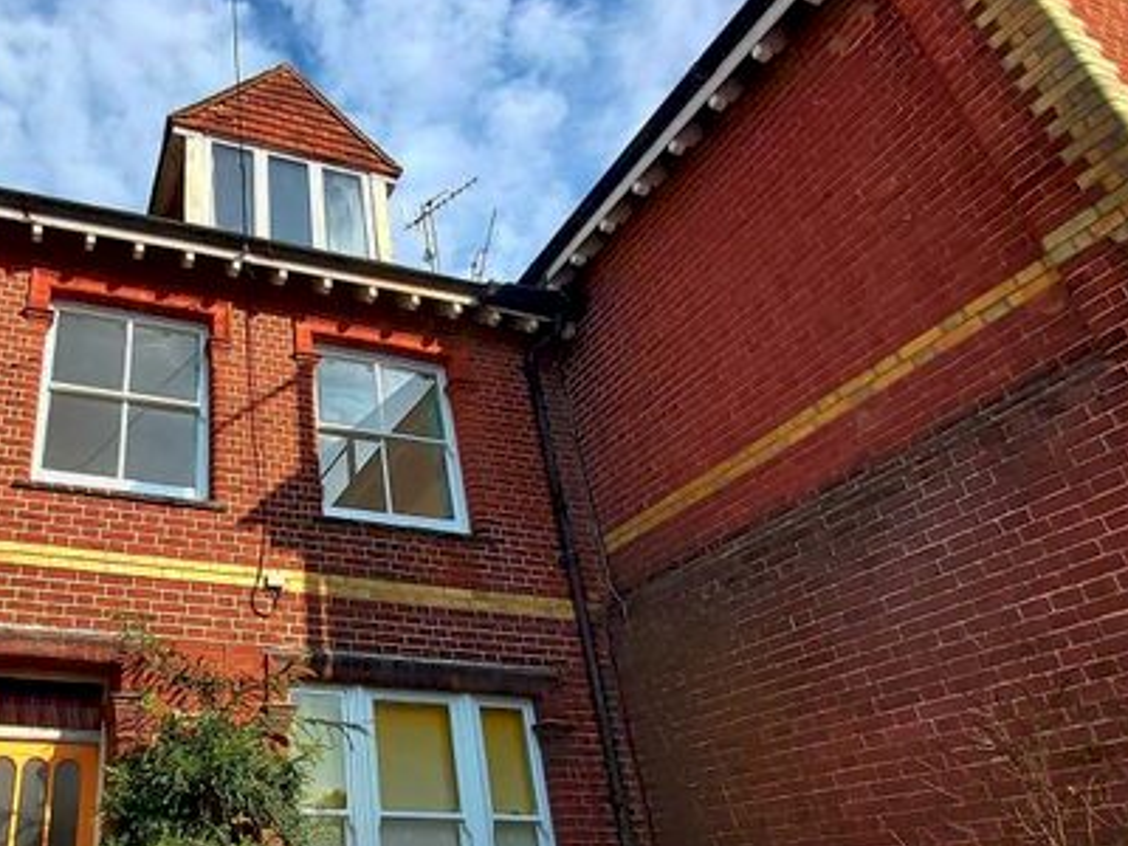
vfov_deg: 63.2
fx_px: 684
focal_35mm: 21
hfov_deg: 73.1
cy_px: 484
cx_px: 274
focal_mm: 1.42
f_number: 2.2
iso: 40
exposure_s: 1/1365
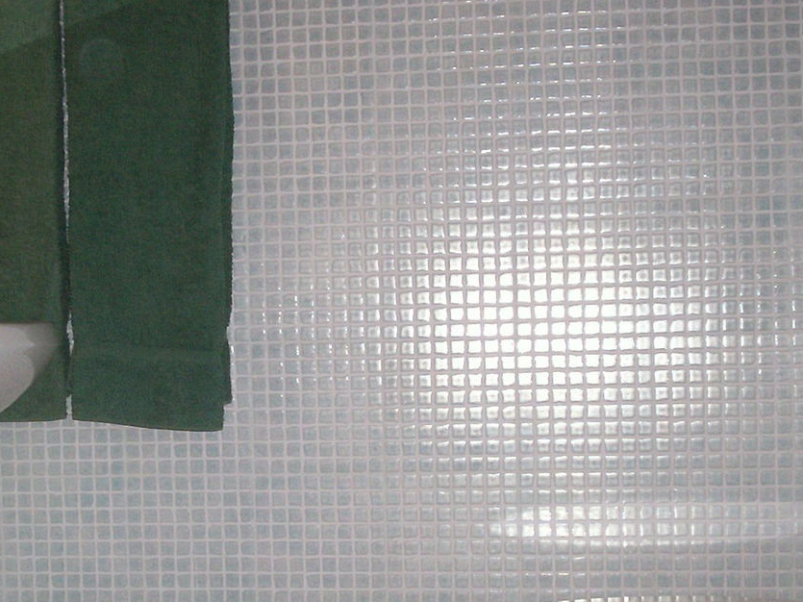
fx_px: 1600
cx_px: 305
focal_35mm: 69
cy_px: 348
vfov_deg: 21.3
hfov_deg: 28.1
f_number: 4.5
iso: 140
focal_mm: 5.9
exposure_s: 1/64
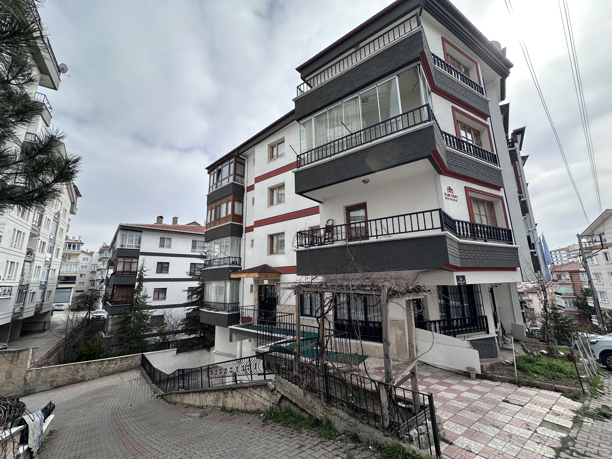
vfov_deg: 85.7
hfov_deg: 102.1
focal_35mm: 14
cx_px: 306
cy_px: 230
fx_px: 248
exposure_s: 1/1082
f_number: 2.2
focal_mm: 2.22
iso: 50
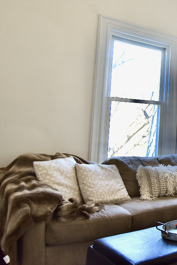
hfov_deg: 25.0
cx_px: 260
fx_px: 310
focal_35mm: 42
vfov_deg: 46.0
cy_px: 98
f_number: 5.6
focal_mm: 14
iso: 800
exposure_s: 1/125
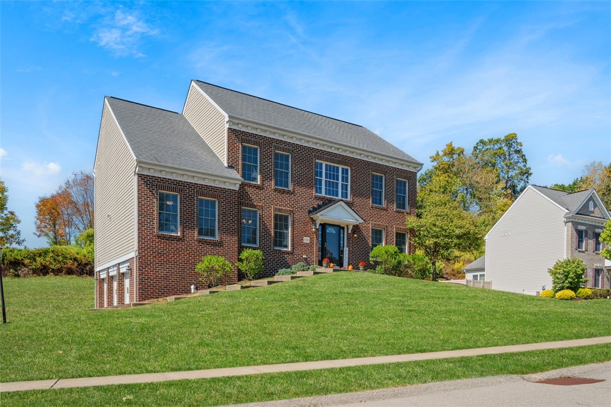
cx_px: 306
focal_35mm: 26
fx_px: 450
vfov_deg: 48.7
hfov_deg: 68.4
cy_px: 204
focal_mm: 26.5
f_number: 8
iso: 400
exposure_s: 1/250
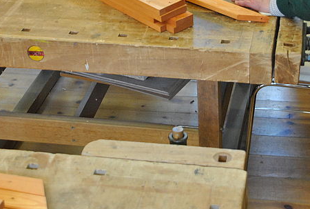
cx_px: 156
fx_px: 691
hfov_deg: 25.3
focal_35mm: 80
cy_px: 30
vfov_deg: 17.0
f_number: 5
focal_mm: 30
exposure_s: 1/100
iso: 800
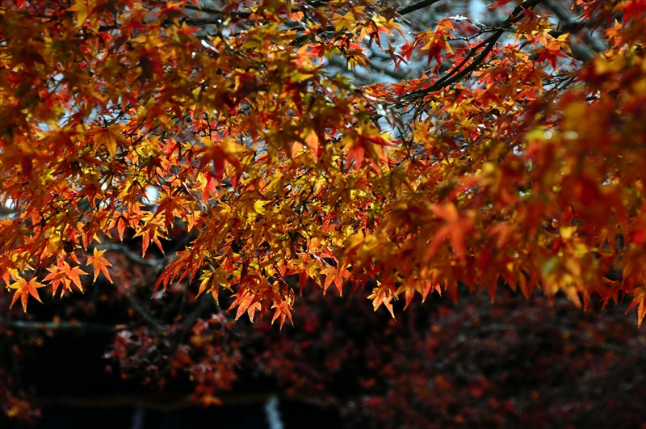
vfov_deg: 8.7
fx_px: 2822
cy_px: 214
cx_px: 323
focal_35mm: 158
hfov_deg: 13.1
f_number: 9
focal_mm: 105
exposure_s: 1/500
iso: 1250
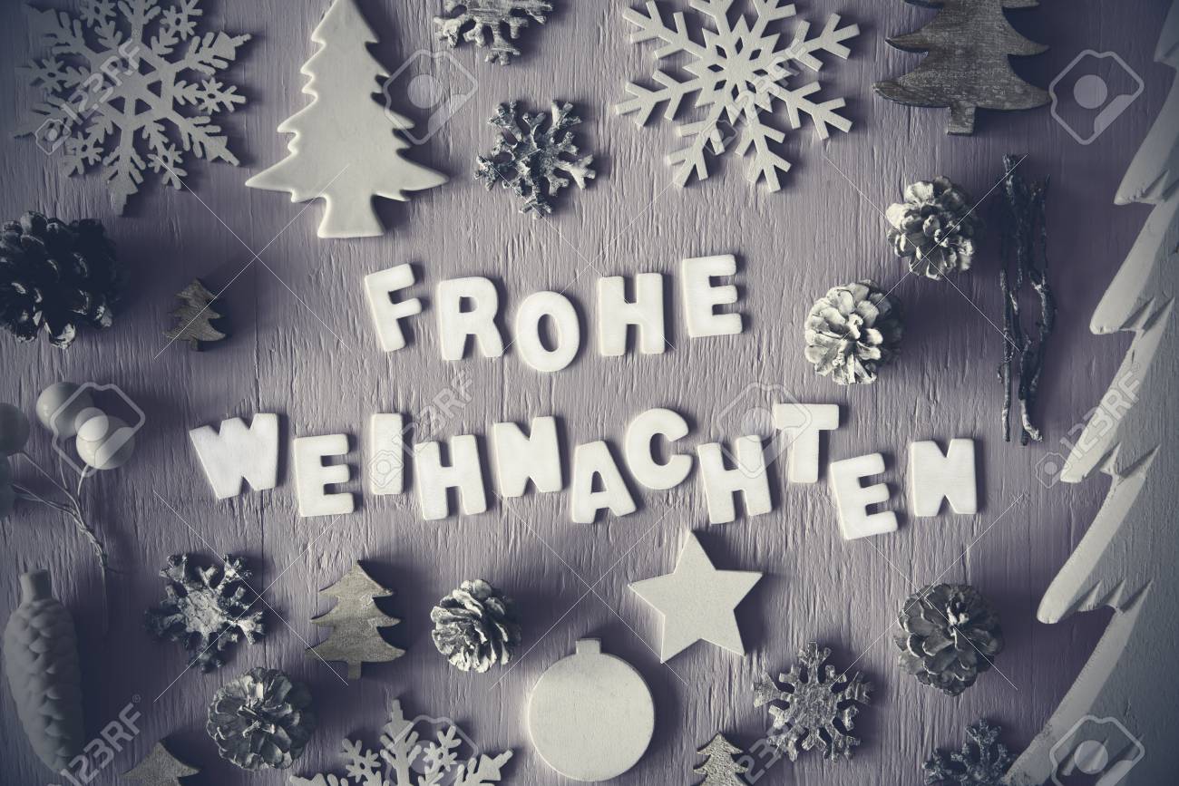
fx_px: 2456
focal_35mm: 75
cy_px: 393
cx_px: 590
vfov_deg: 18.2
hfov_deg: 27.0
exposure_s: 1.6
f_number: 10
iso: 100
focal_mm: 75
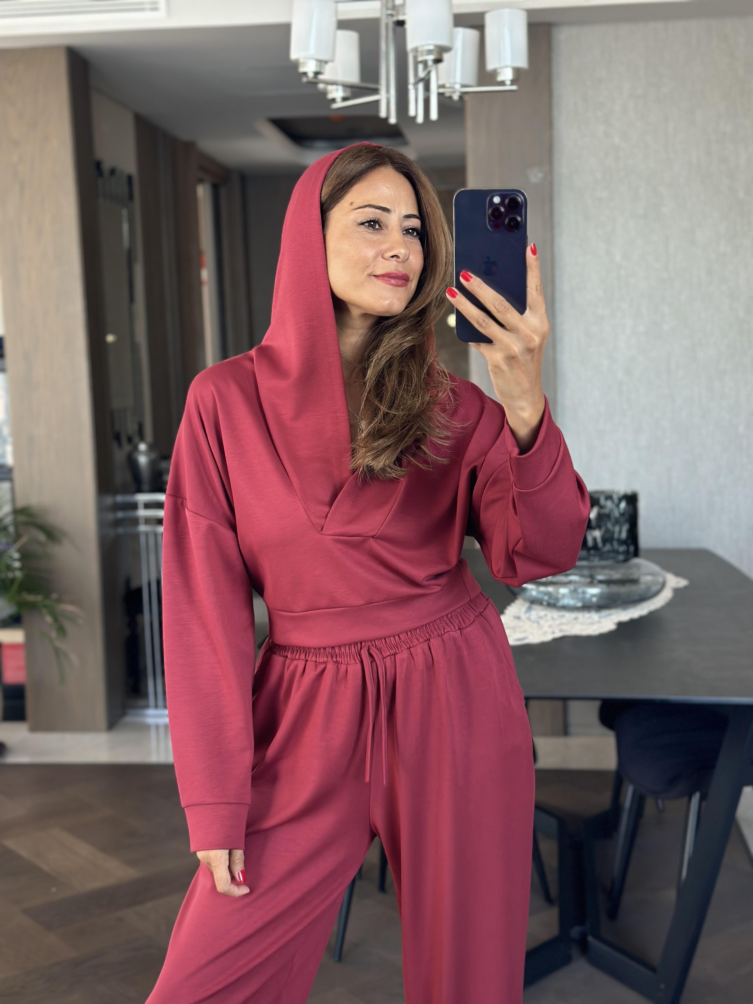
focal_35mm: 48
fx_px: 1392
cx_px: 376
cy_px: 502
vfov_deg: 39.7
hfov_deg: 30.3
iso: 125
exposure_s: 1/84
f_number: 1.78
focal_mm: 6.86
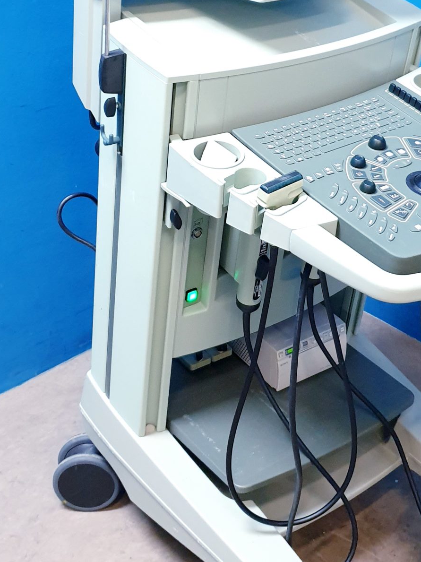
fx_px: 909
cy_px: 158
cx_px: 262
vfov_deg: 33.8
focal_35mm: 56
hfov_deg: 26.0
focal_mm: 4.3
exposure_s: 1/50
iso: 320
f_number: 1.5
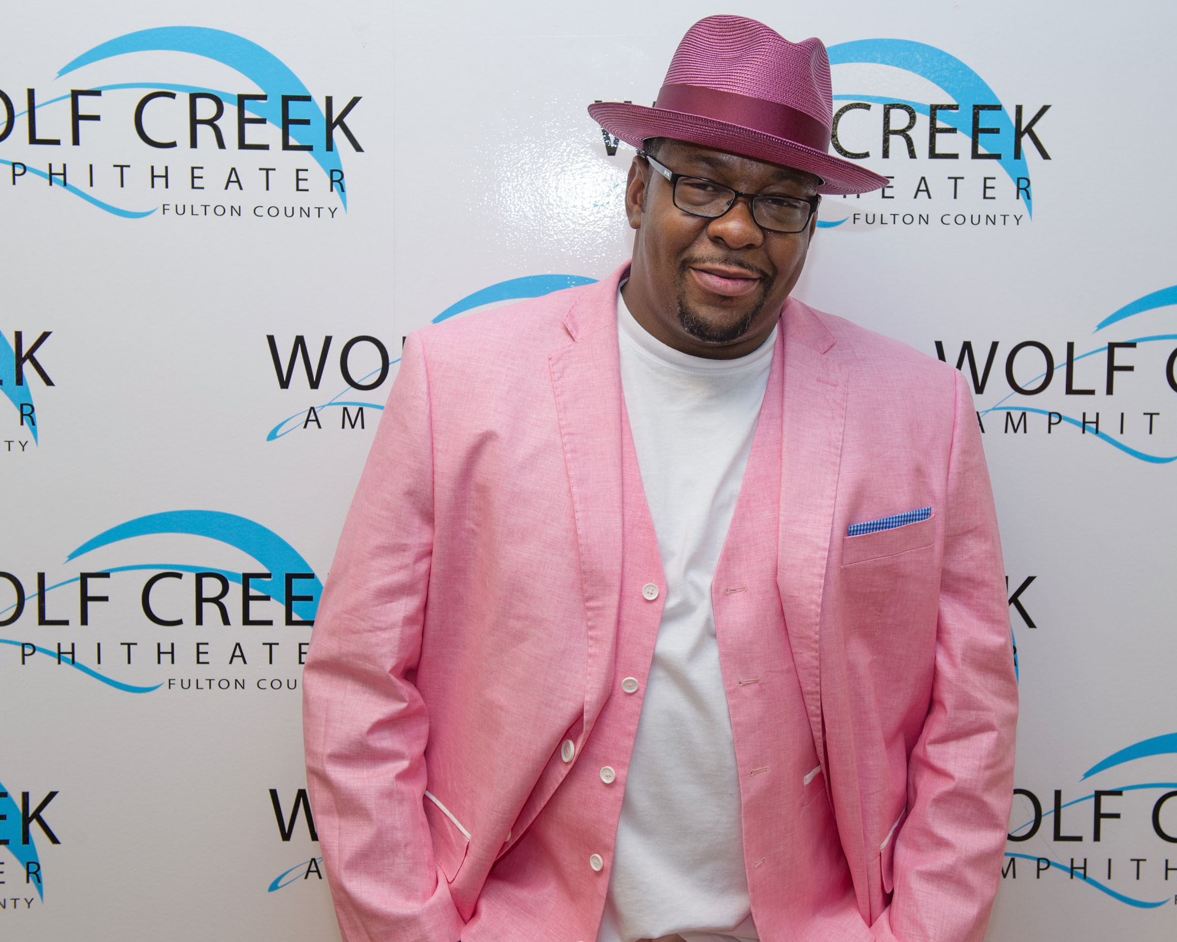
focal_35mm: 51
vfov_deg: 29.7
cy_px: 455
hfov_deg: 36.6
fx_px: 1777
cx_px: 648
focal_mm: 42
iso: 400
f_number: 5.6
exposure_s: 1/100
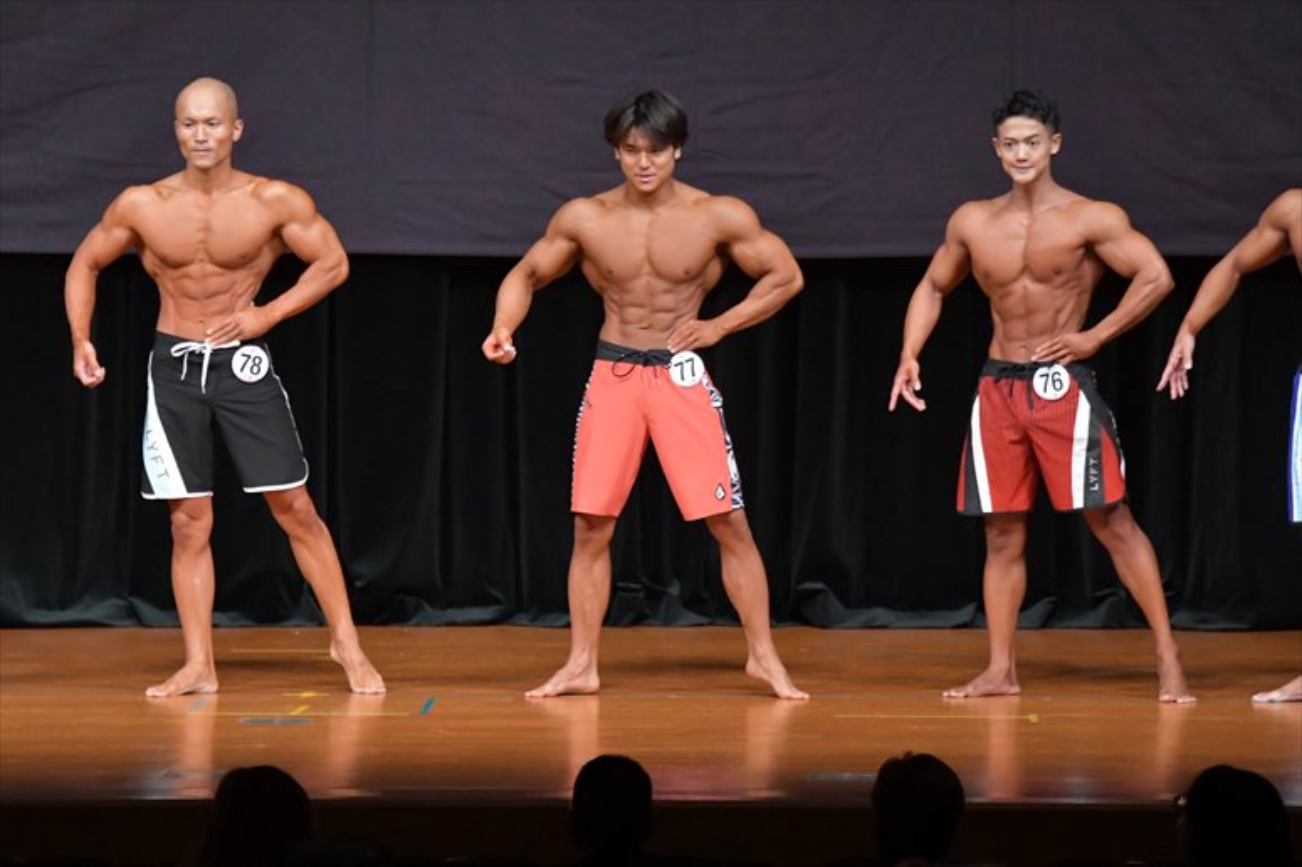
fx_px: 8676
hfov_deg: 8.6
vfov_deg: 5.7
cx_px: 651
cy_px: 434
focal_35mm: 240
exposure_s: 1/400
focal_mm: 160
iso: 5000
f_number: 5.6
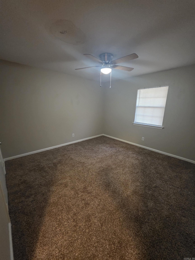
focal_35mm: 13
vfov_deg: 106.2
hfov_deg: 89.9
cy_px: 130
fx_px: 98
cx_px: 98
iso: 800
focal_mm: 2.2
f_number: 1.9
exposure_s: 1/60
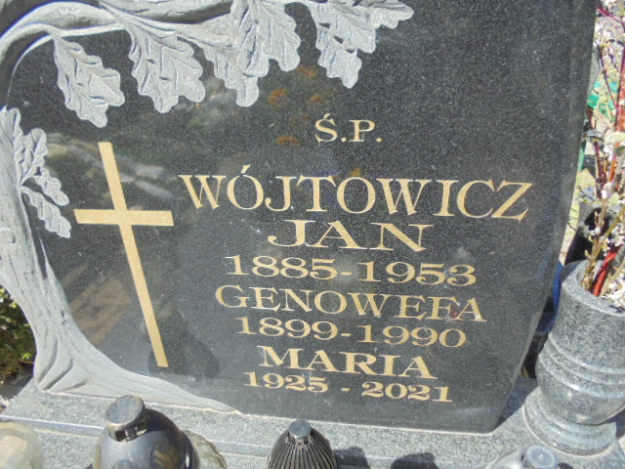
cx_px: 312
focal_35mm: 26
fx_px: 469
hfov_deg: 67.3
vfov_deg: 53.1
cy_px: 234
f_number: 3.5
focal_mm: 4.6
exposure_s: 1/320
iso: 100
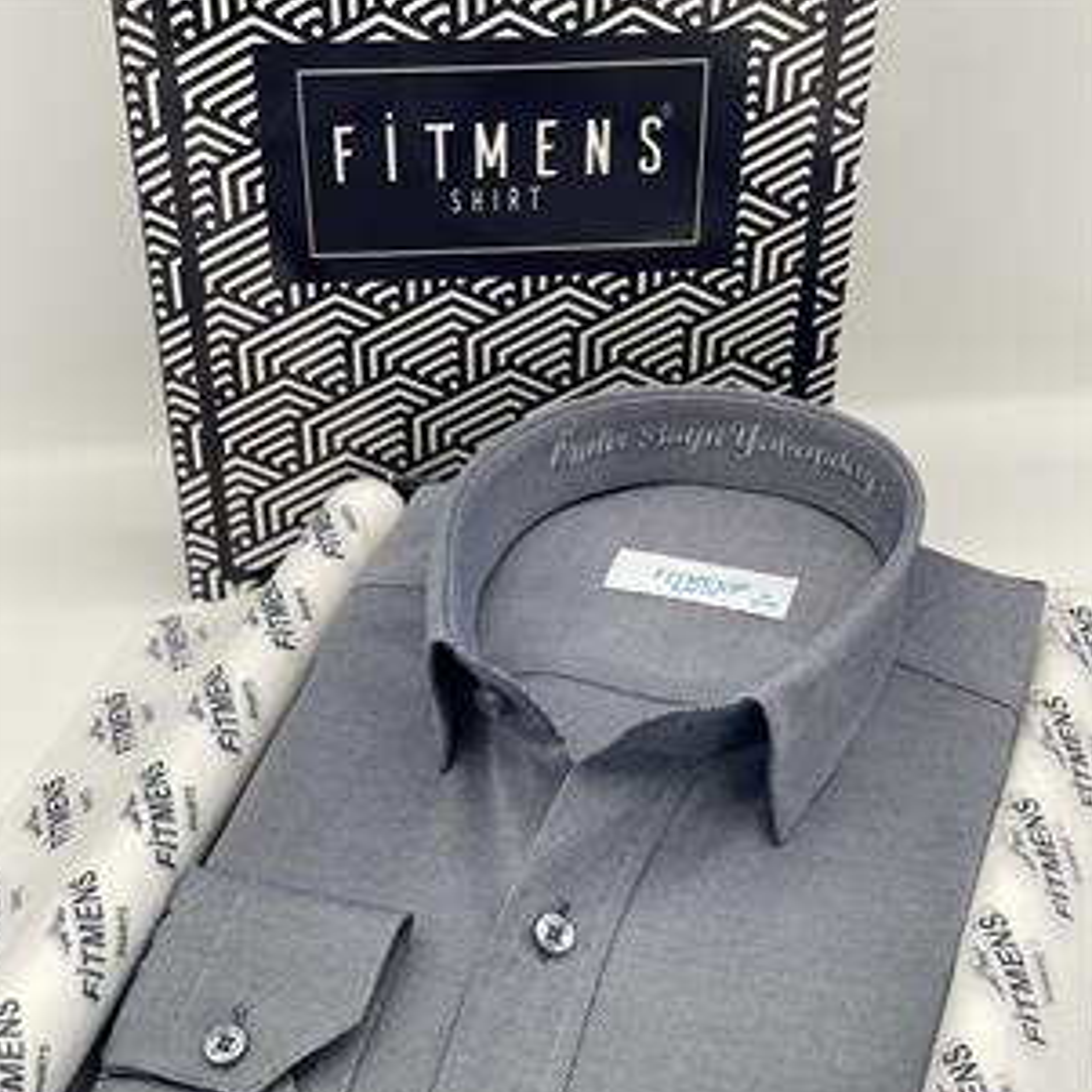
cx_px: 533
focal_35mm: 63
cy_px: 735
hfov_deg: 27.3
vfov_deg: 27.1
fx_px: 2248
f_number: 2
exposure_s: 1/100
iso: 40
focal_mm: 6
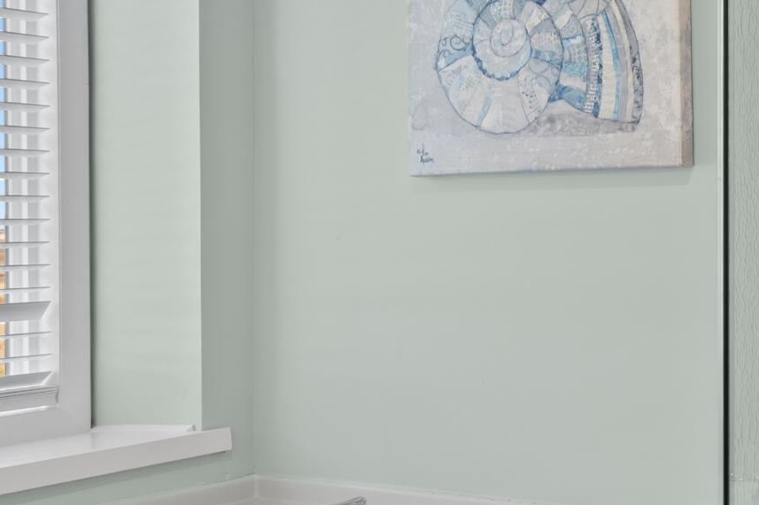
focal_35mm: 63
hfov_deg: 28.4
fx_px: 1328
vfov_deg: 21.6
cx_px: 873
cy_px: 276
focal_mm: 12
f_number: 4.8
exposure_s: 1/8
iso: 100
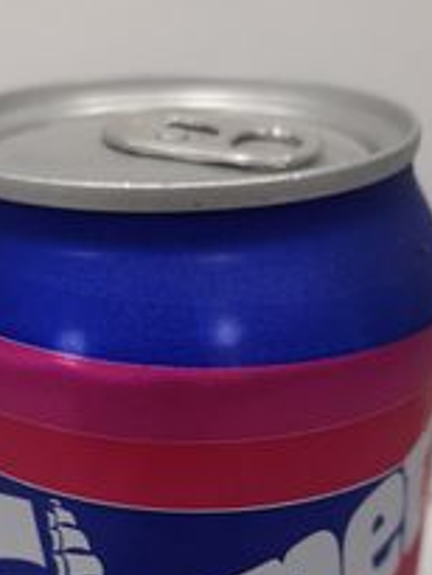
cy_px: 492
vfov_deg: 35.1
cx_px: 196
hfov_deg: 28.0
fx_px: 864
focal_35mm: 52
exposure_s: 1/50
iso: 100
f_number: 2
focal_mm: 4.6
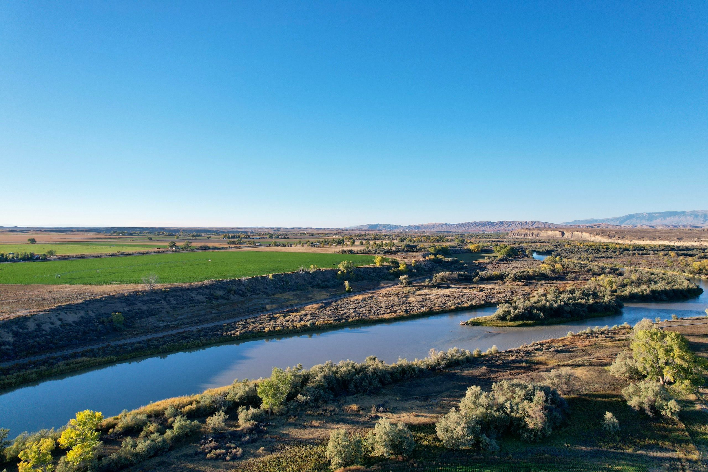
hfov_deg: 78.6
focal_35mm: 22
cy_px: 236
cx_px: 354
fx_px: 433
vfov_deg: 57.2
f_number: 2.8
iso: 120
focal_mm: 8.38
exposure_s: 1/1000
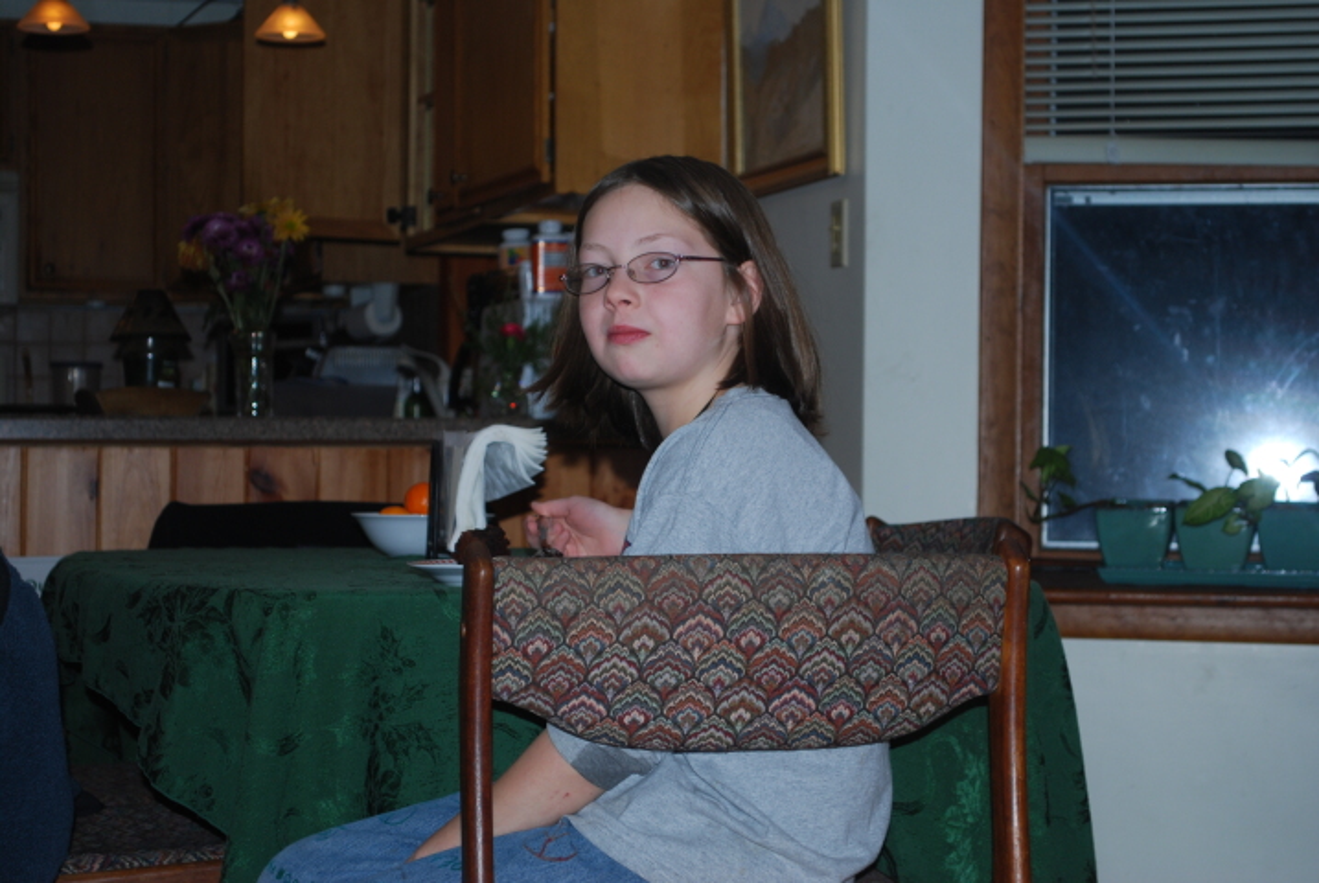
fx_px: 3026
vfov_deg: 16.6
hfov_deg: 24.6
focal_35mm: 82
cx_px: 660
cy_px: 442
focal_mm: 55
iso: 200
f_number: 5.6
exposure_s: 1/60
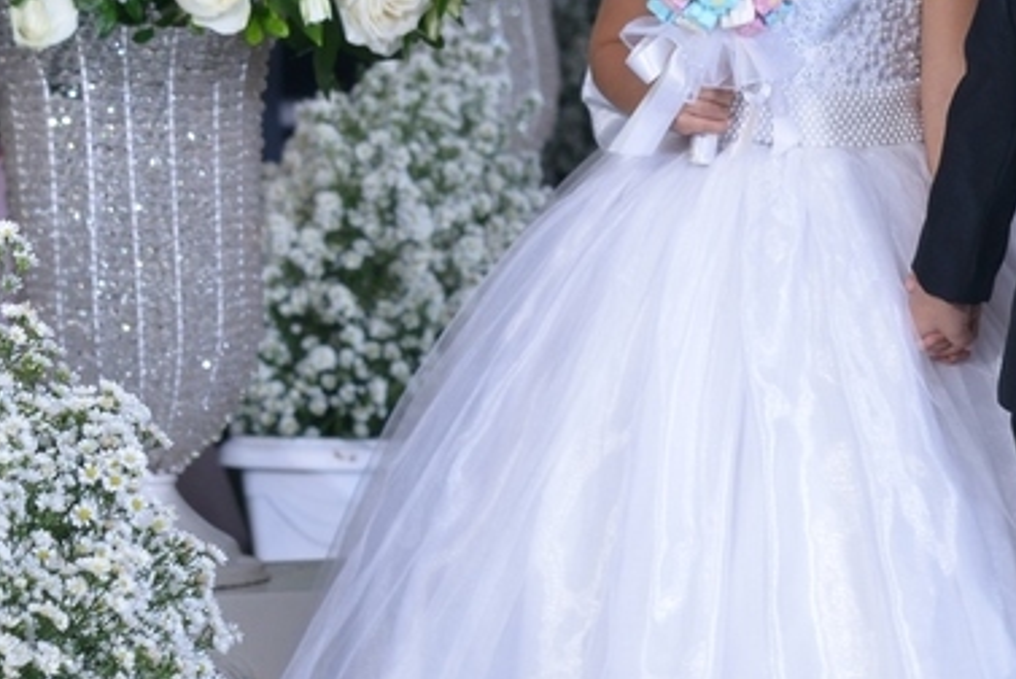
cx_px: 976
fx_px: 9433
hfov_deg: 6.2
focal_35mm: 334
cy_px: 230
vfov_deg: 4.1
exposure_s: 1/250
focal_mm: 105
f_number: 6.3
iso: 800
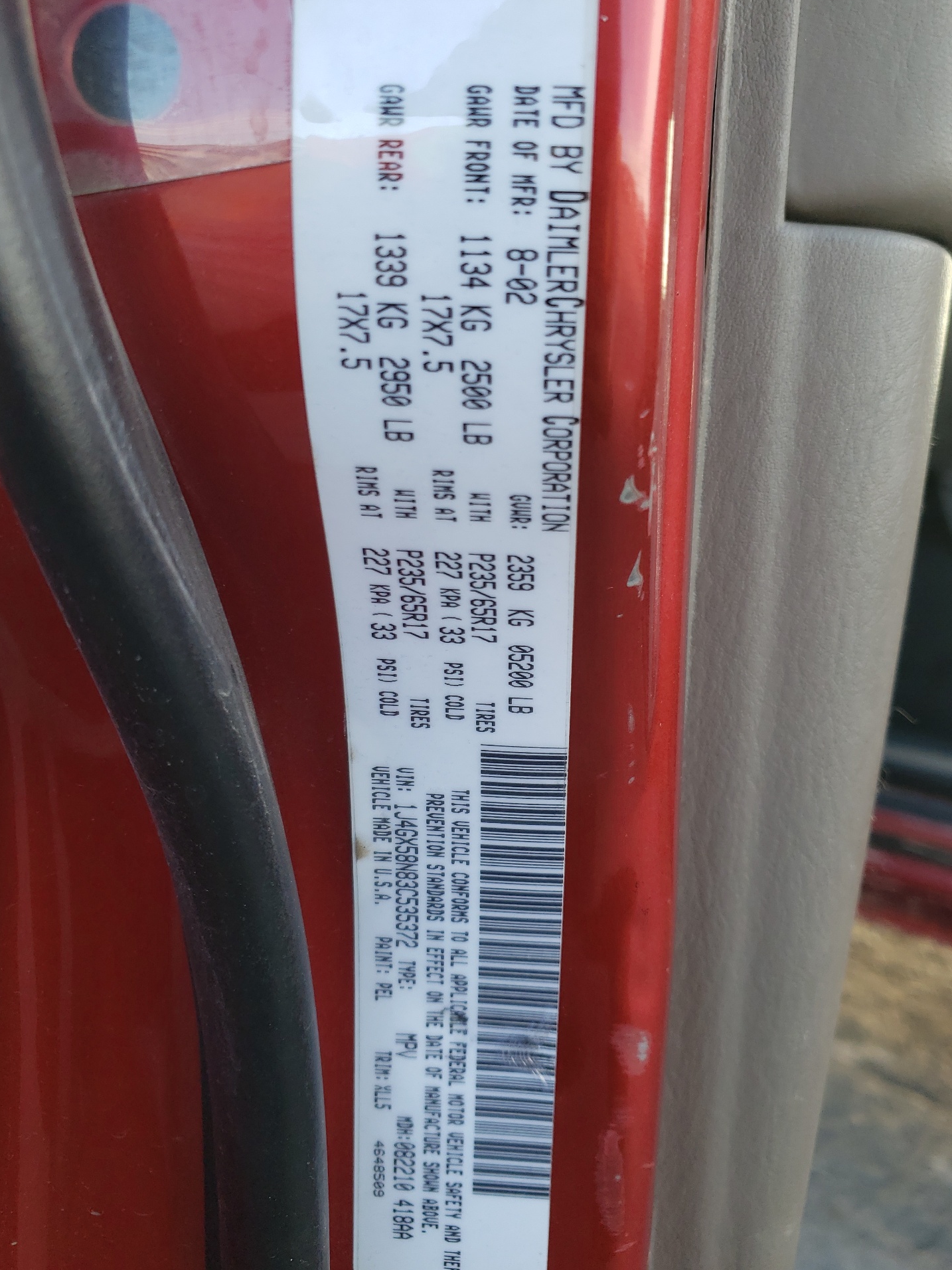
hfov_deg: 48.2
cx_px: 483
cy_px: 608
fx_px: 1063
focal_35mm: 29
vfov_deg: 61.6
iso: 50
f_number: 1.5
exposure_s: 1/169
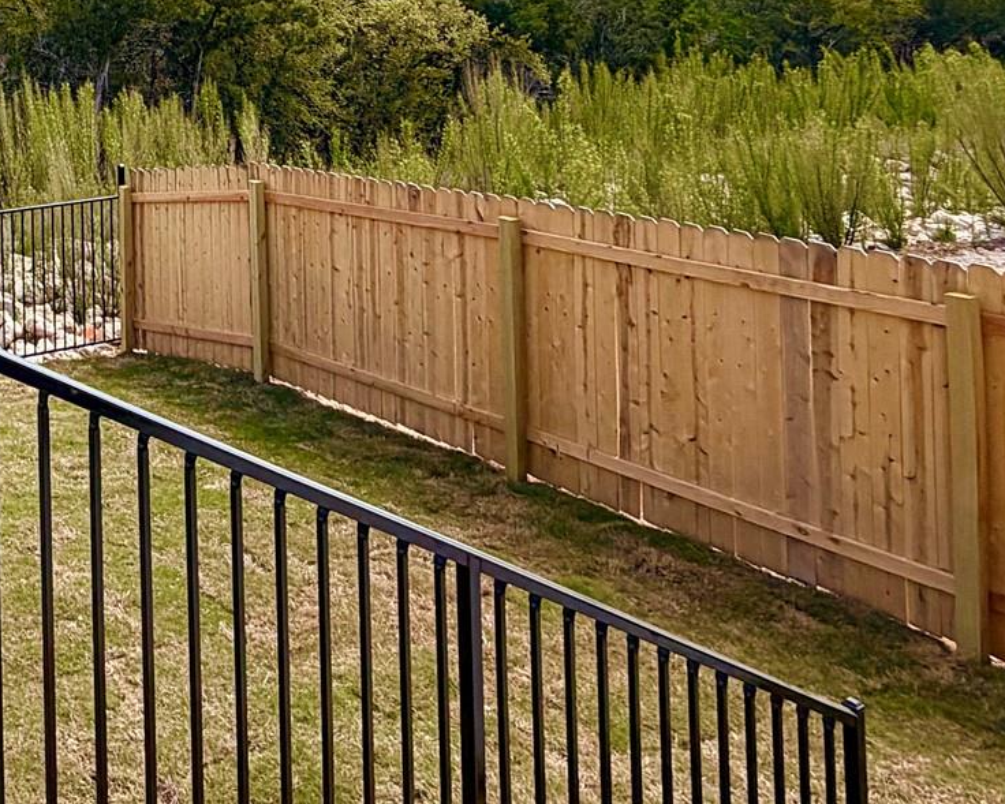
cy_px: -90
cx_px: -150
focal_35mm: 38
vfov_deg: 33.8
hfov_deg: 38.1
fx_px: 1130
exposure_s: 1/1050
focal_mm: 2.22
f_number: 2.2
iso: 20
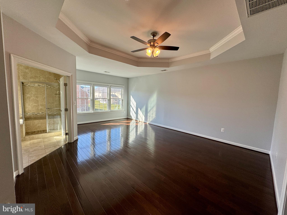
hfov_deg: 102.1
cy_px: 108
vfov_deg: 85.7
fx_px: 116
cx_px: 144
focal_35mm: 14
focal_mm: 2.22
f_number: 2.2
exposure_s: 1/141
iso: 64
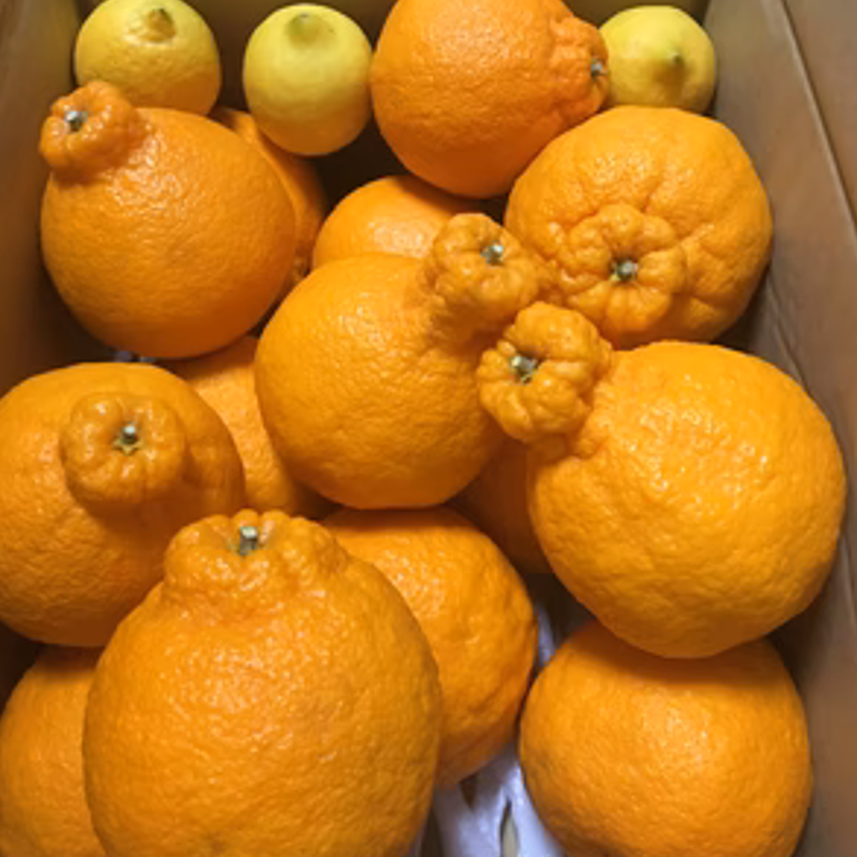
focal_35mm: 35
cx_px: 427
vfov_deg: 46.9
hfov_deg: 47.2
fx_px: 980
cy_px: 339
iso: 200
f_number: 2.2
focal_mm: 4.15
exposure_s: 1/24
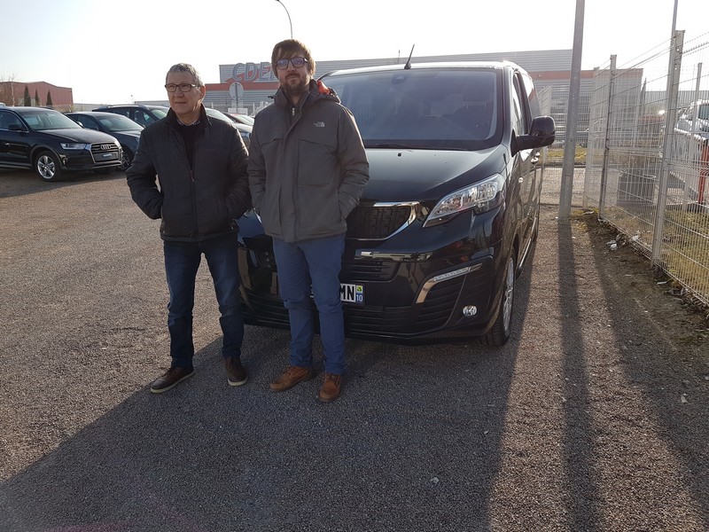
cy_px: 266
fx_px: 533
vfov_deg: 53.1
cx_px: 354
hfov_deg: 67.3
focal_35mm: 26
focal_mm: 4.2
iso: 40
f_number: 1.7
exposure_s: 1/1468
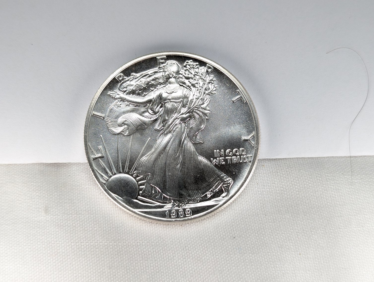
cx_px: 187
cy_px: 141
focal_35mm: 49
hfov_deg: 38.9
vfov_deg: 29.8
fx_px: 530
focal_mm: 6.9
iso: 19
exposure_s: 1/352
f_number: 1.68
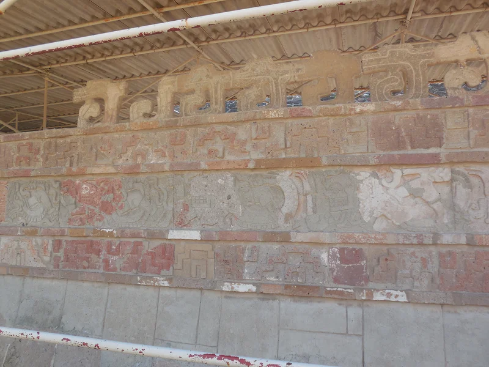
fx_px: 367
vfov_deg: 53.1
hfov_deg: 67.3
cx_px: 244
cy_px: 184
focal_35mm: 26
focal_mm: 4.6
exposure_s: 1/400
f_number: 3.5
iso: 125
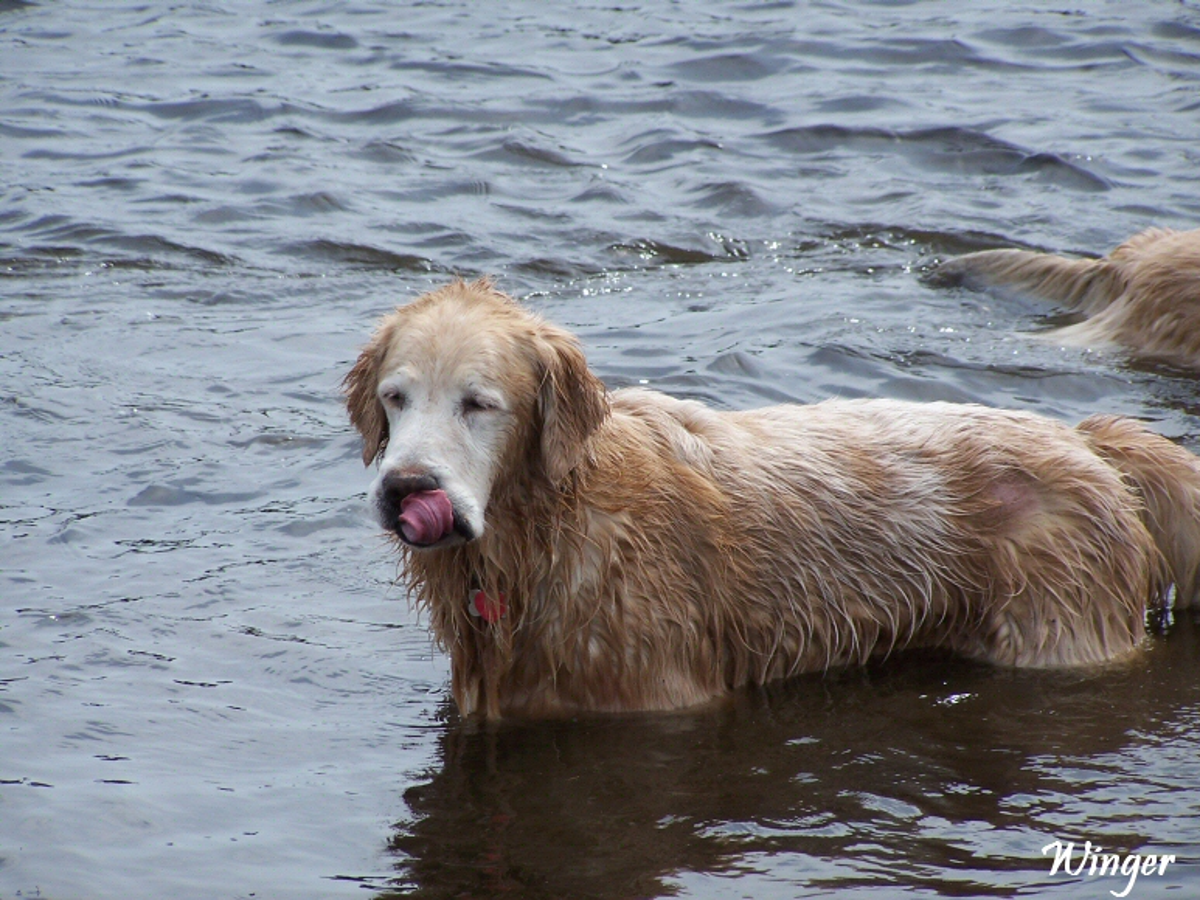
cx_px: 600
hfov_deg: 7.4
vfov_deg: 5.5
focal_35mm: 268
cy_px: 450
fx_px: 9292
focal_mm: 44.4
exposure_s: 1/1000
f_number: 3.6
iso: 80
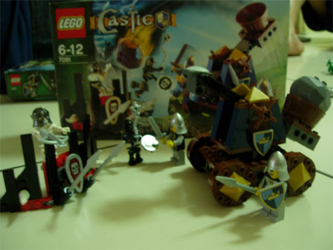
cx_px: 166
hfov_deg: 49.0
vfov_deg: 37.7
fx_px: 366
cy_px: 125
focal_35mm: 38
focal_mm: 7.8
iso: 163
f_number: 2.8
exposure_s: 1/4
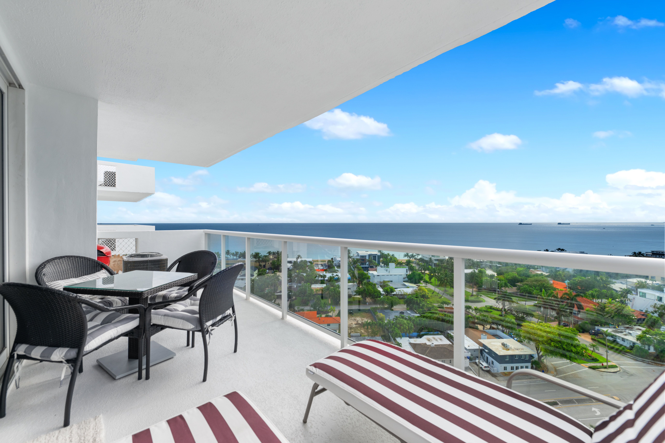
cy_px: 222
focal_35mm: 14
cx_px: 332
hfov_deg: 104.3
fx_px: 259
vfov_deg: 81.2
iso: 250
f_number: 7.1
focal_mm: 14
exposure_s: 1/250
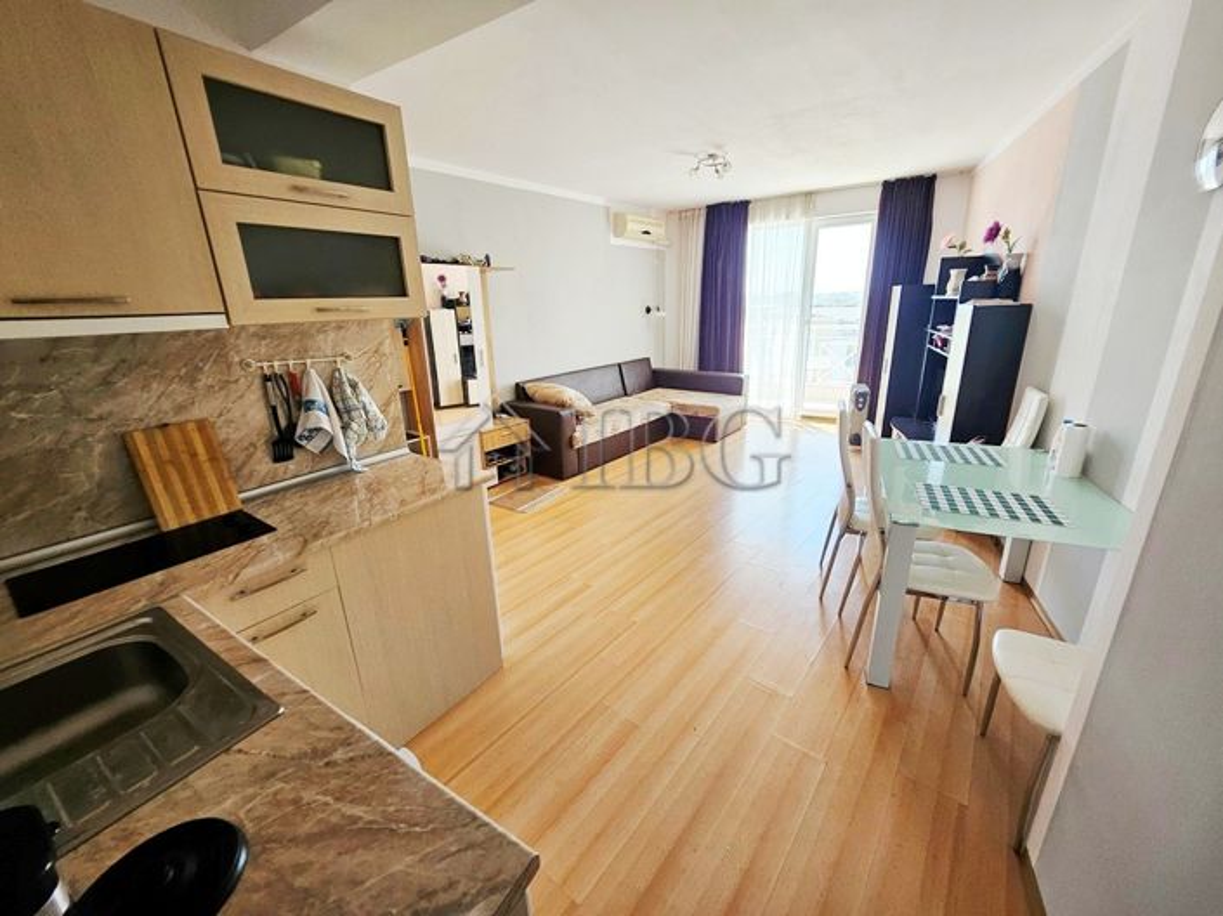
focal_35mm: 13
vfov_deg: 89.9
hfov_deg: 106.2
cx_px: 612
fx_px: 459
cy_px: 458
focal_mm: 1.7
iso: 64
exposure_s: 1/50
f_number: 2.2
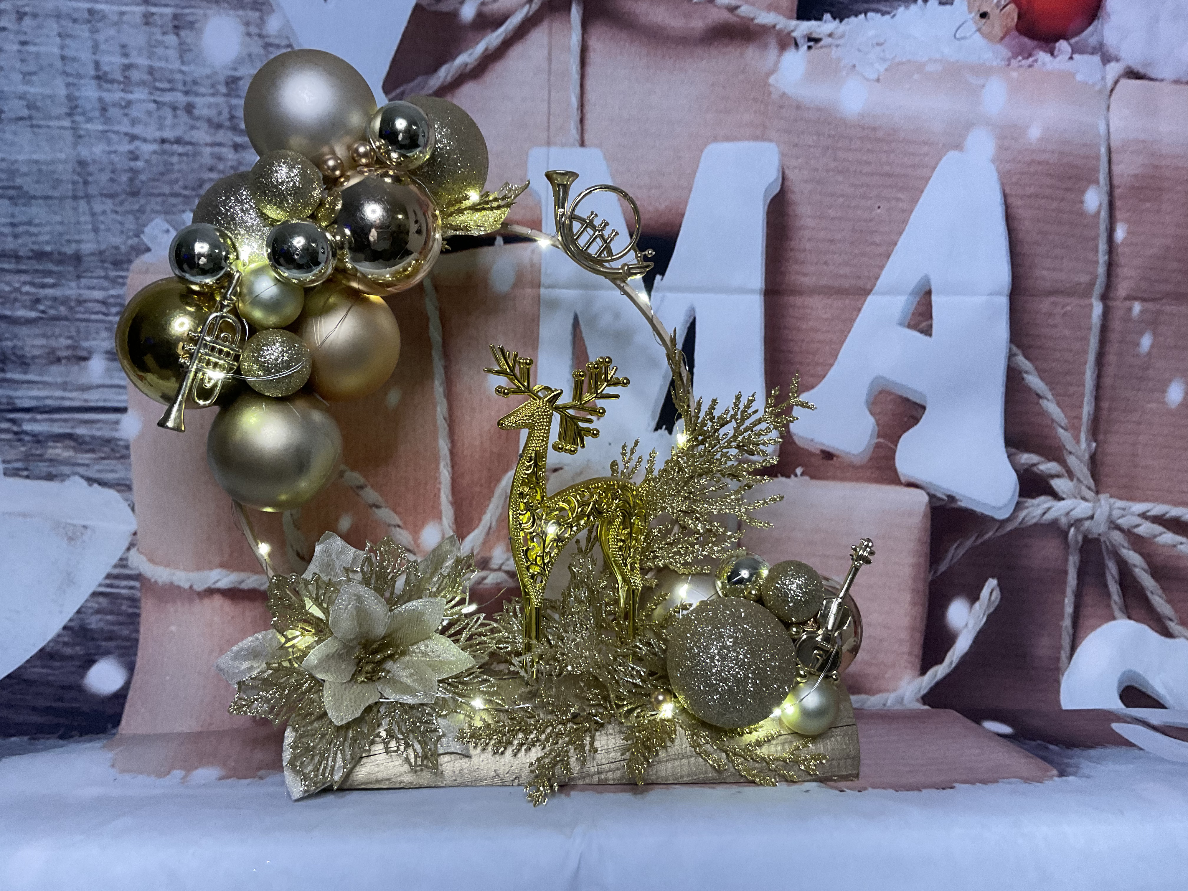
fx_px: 995
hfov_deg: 61.7
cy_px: 446
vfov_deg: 48.2
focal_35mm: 29
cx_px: 594
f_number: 1.8
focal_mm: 3
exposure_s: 1/60
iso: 125
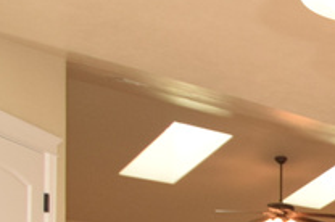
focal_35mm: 74
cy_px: 323
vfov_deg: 16.8
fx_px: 688
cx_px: 628
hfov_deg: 19.3
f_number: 5.6
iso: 800
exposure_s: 1/125
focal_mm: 10
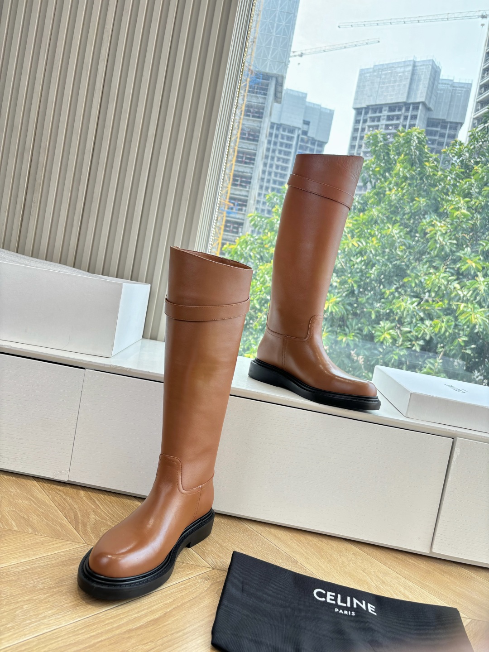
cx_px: 244
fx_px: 490
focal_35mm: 26
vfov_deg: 67.3
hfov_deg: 53.1
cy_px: 326
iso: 40
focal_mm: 5.96
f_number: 1.6
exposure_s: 1/174
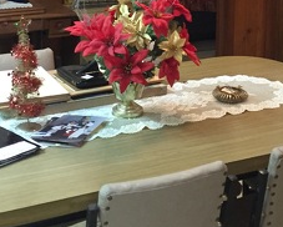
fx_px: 696
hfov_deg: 23.0
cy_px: -56
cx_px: 166
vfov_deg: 17.5
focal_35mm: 83
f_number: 2.2
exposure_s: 1/20
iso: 250
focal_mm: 4.15
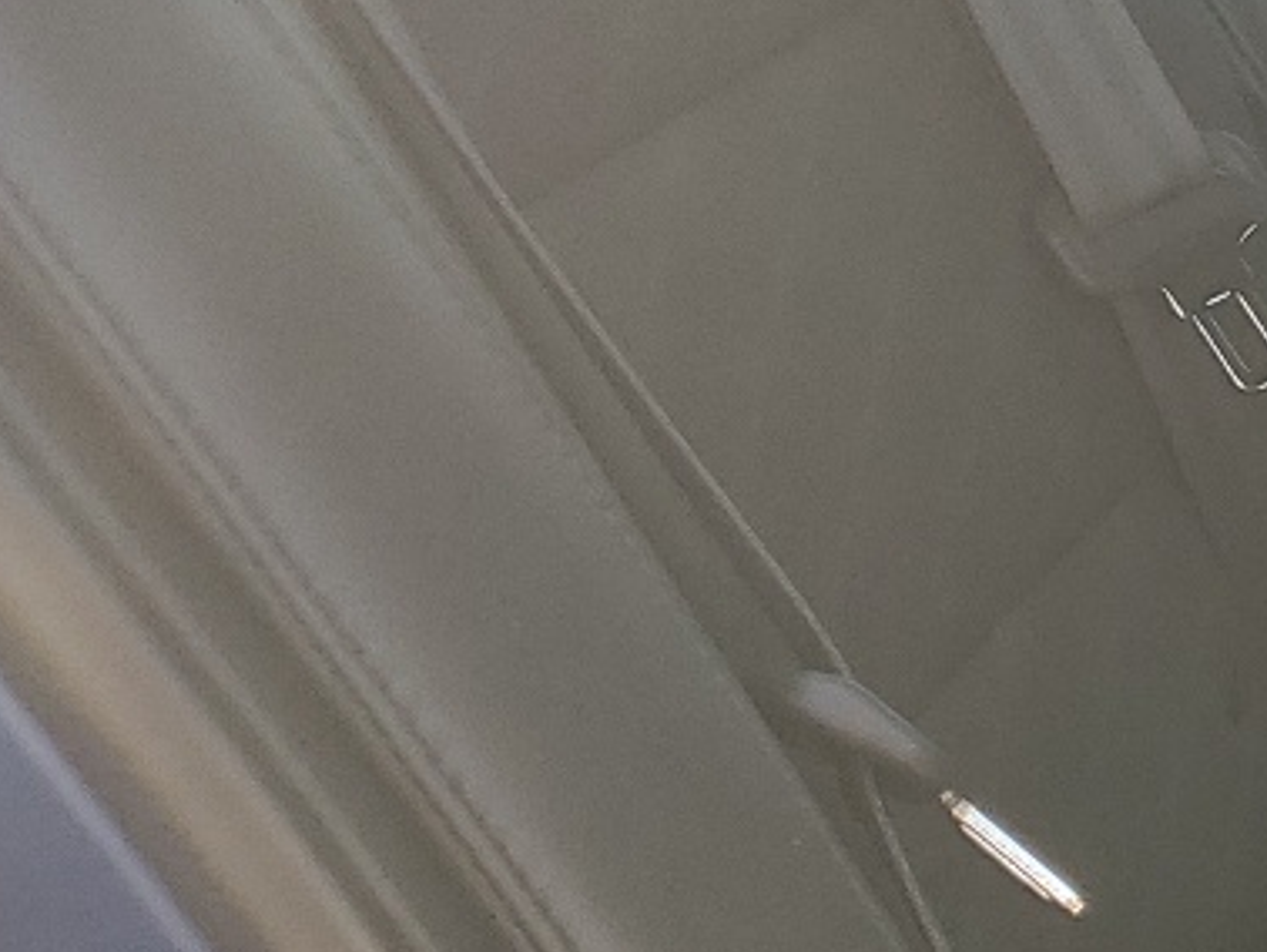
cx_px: 2604
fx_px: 4029
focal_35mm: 110
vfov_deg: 13.4
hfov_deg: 14.5
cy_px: 141
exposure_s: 1/278
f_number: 1.5
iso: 50
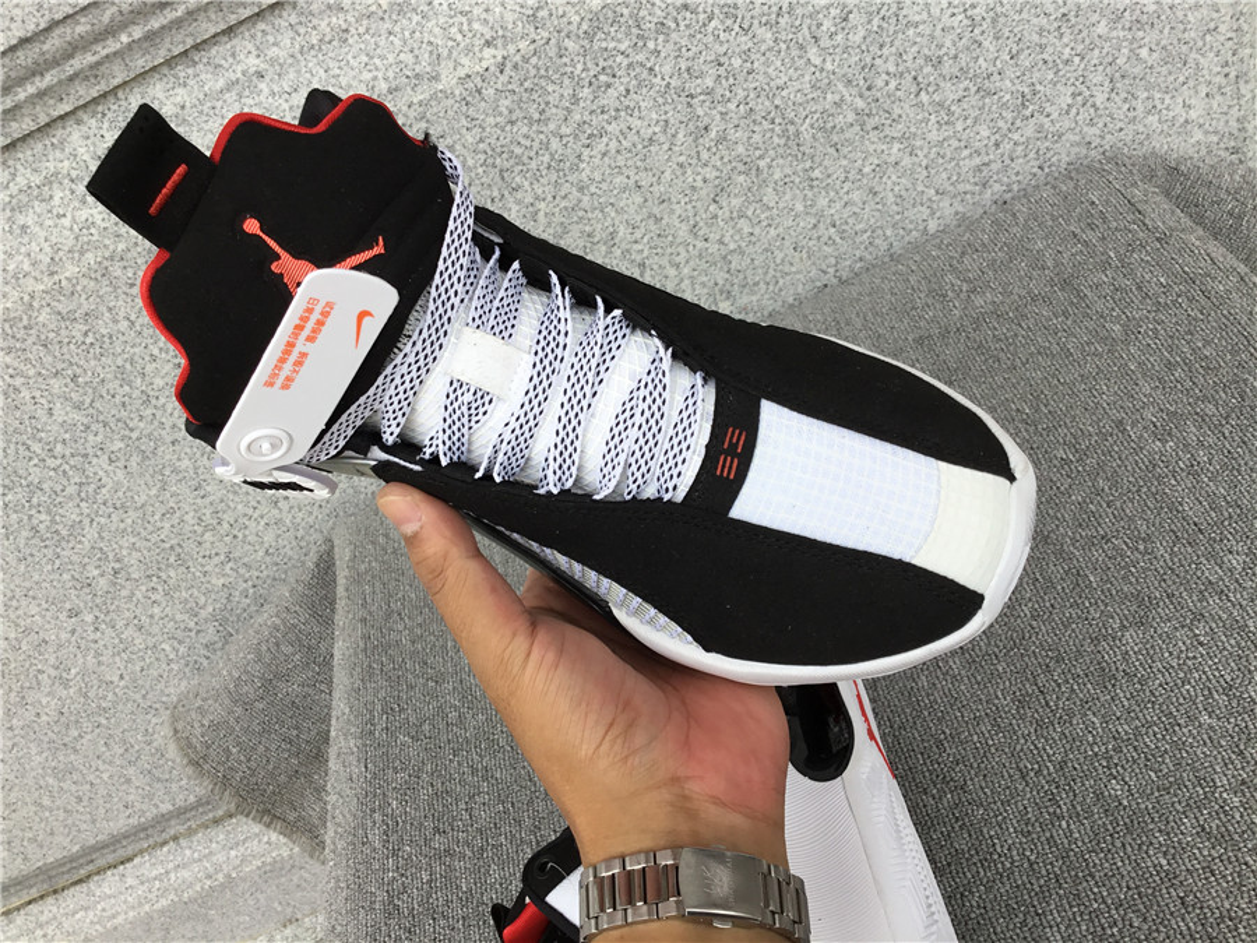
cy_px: 472
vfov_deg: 45.4
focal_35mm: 31
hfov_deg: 58.4
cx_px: 628
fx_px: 1126
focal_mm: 3.3
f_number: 2.4
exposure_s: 1/203
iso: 25
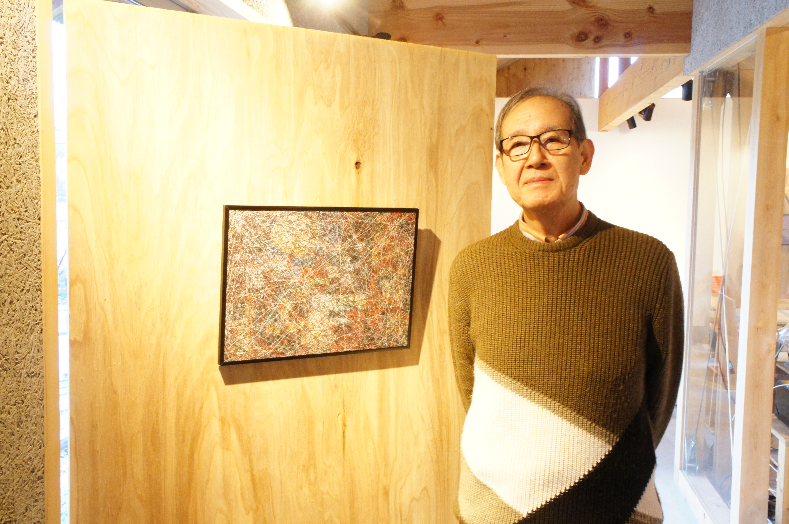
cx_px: 394
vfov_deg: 36.8
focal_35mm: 36
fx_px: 788
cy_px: 262
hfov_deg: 53.2
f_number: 13
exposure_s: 1/3
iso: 3200
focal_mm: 24
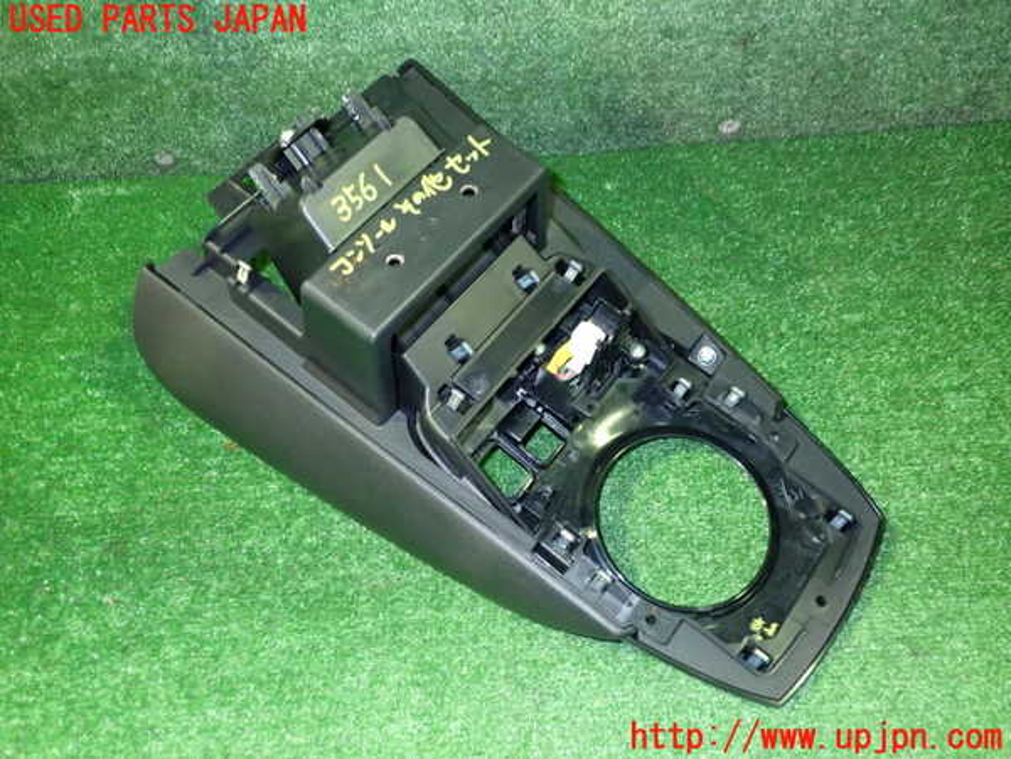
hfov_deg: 60.0
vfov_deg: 46.8
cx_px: 506
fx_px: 876
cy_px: 380
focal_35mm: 30
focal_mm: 5.4
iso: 800
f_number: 6.3
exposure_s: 1/2
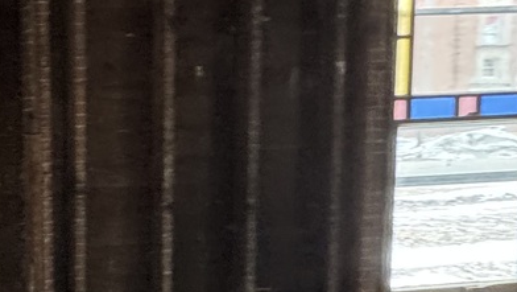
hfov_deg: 26.7
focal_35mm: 56
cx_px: -257
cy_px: 215
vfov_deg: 21.3
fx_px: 768
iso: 320
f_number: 2.2
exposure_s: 1/85
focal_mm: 2.22
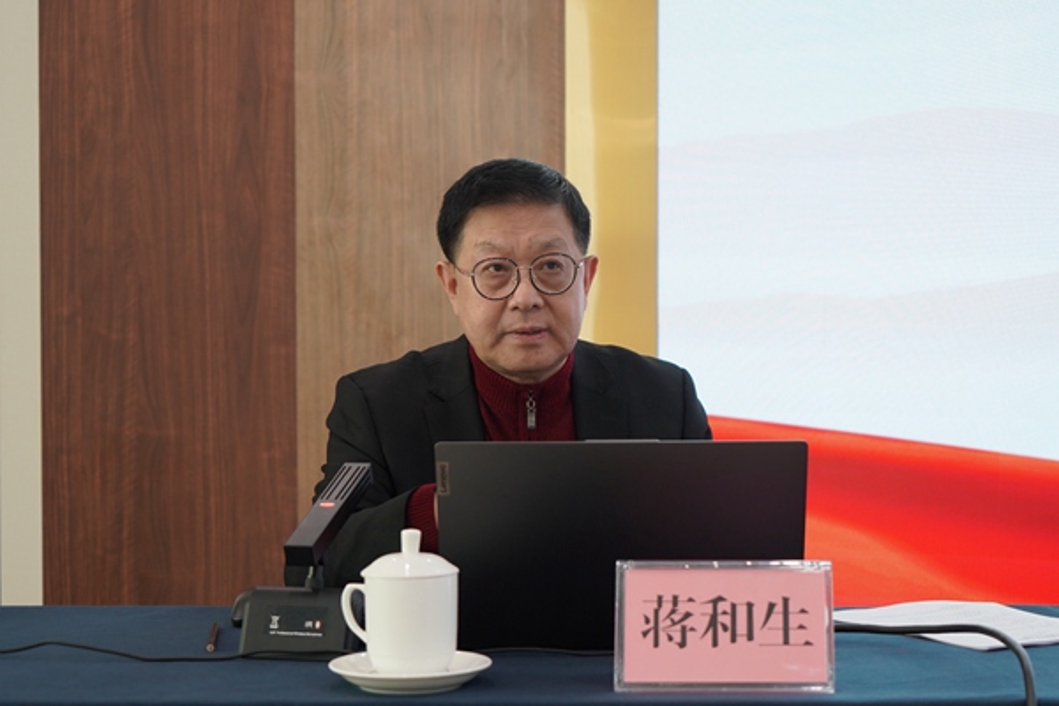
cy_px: 353
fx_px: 1500
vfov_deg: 26.5
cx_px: 530
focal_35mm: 51
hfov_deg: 38.9
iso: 640
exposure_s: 1/160
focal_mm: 51
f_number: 4
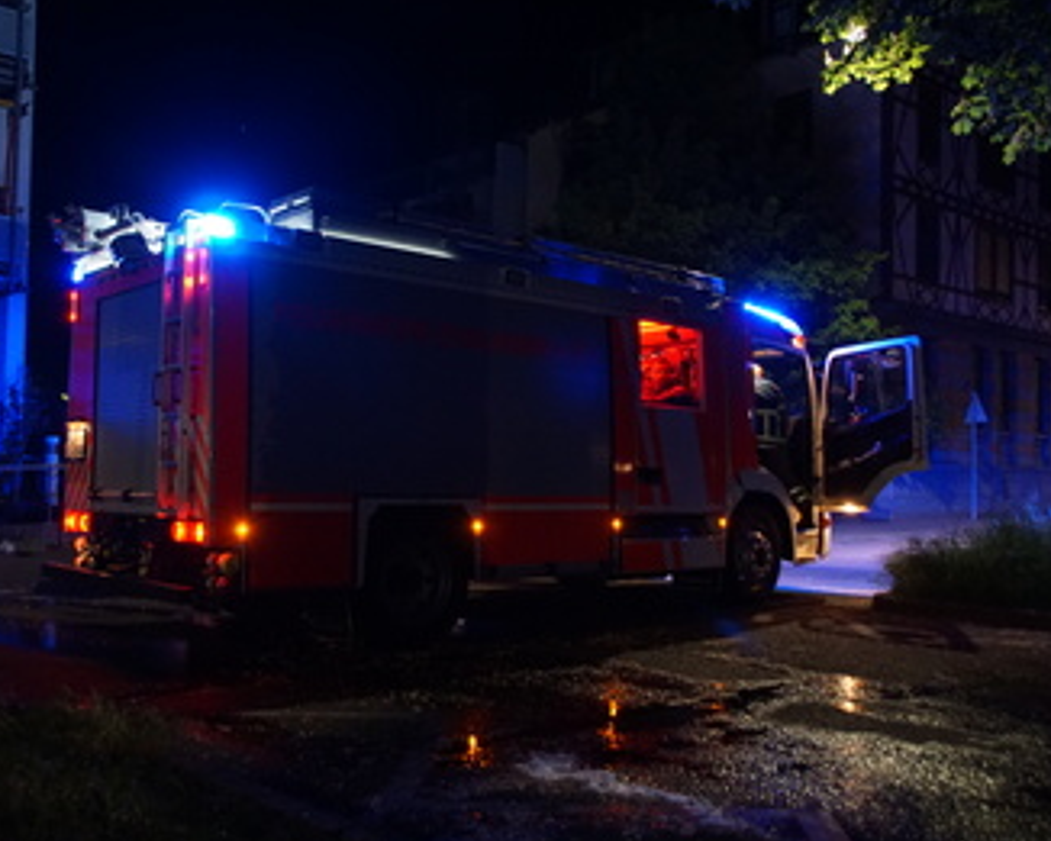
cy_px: 417
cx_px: 467
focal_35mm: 38
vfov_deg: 39.2
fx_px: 1182
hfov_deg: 47.8
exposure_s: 1/13
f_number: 4.5
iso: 2500
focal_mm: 22
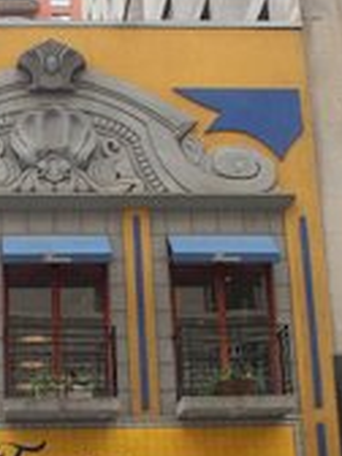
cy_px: 380
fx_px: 1054
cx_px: 41
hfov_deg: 18.2
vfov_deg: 24.0
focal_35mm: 80
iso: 100
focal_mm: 6
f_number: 3.5
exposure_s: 1/160
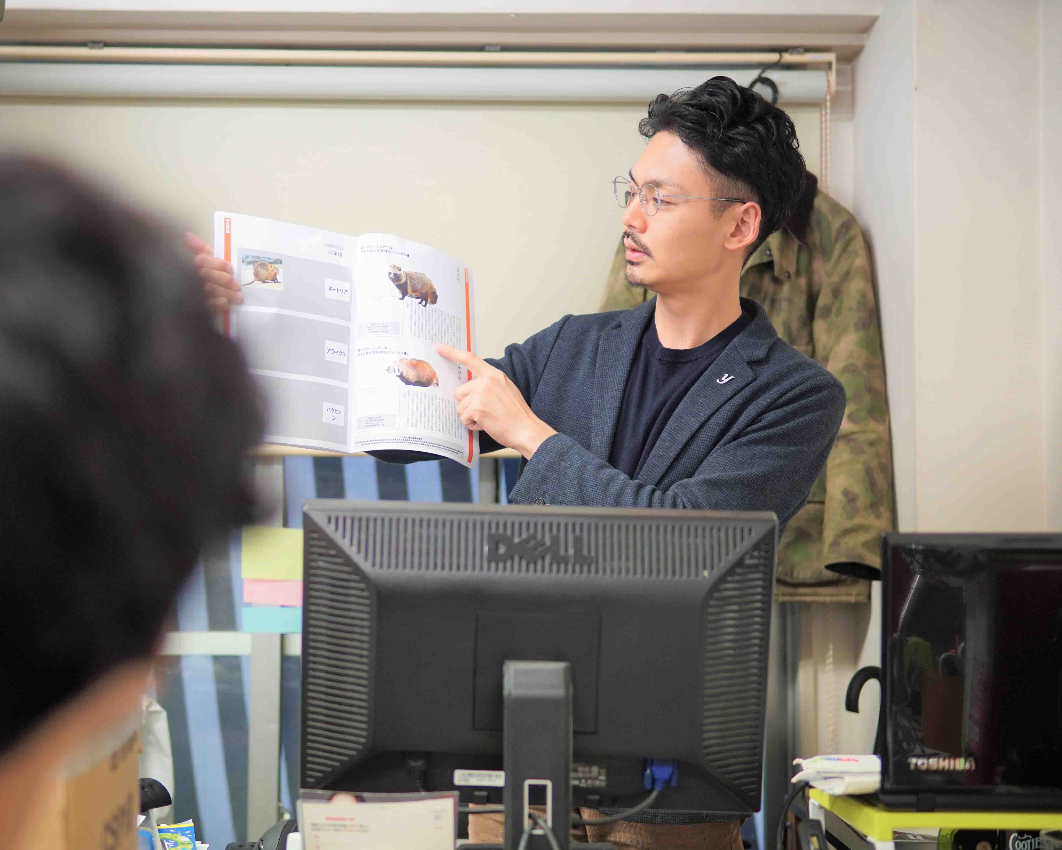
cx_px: 415
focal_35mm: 53
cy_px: 420
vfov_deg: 28.6
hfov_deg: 35.2
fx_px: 1666
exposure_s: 1/200
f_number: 1.4
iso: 320
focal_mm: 30
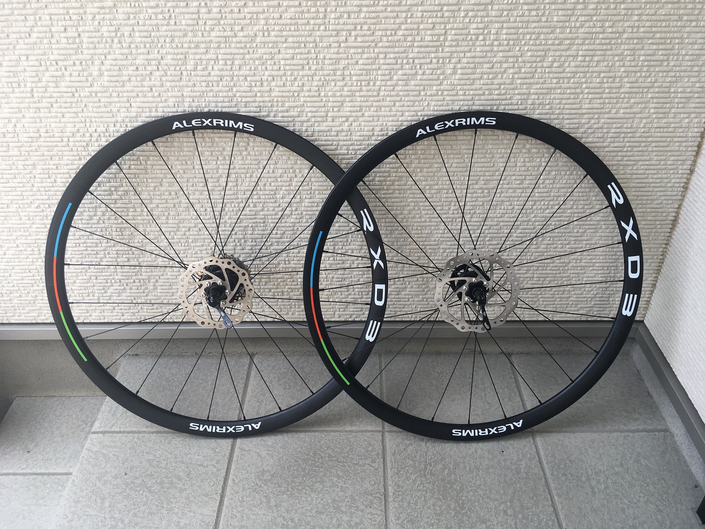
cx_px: 352
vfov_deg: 48.2
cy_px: 264
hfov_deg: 61.7
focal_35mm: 29
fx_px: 591
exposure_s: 1/430
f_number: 2.2
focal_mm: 4.15
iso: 25
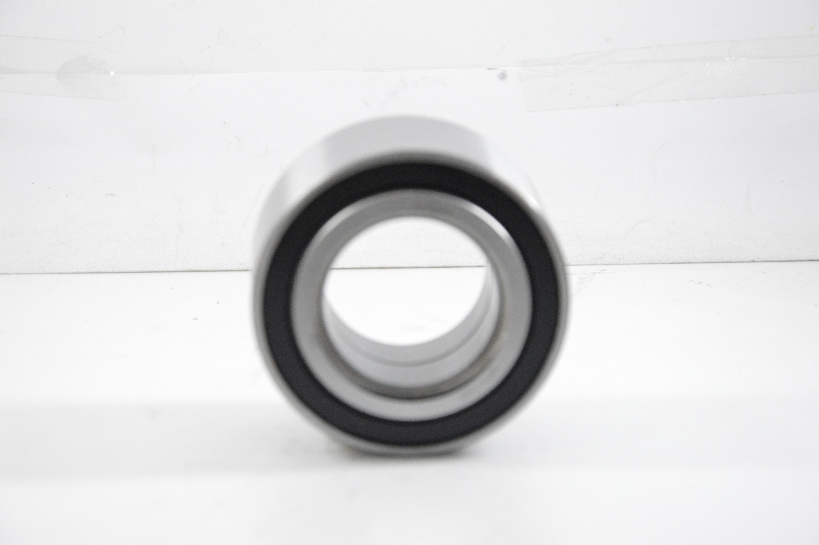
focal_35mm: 128
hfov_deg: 16.1
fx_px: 2898
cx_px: 410
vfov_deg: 10.7
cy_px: 272
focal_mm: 85
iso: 3200
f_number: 7.1
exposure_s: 1/100
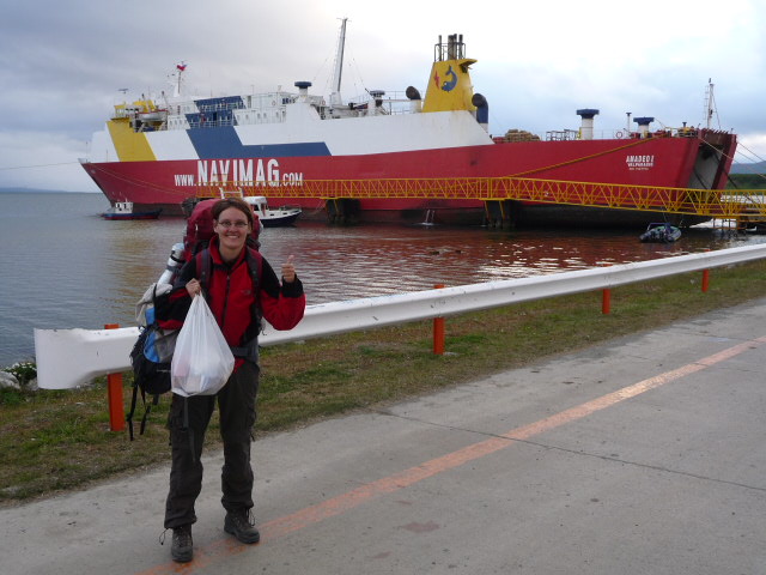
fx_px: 841
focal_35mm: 38
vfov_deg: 37.7
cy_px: 288
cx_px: 383
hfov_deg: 49.0
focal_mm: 6.3
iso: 100
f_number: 3.8
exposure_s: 1/80
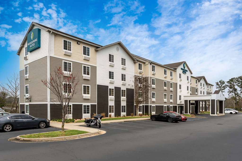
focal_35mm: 18
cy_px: 80
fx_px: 118
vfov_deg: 68.9
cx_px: 121
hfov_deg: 91.6
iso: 320
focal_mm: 17.5
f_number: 8
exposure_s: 1/200
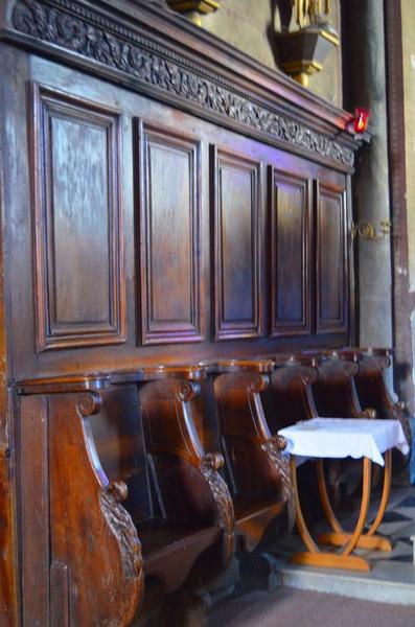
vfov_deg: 39.0
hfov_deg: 26.3
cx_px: 208
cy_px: 314
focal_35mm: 51
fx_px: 886
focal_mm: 34
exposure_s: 1/5
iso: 3200
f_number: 4.5
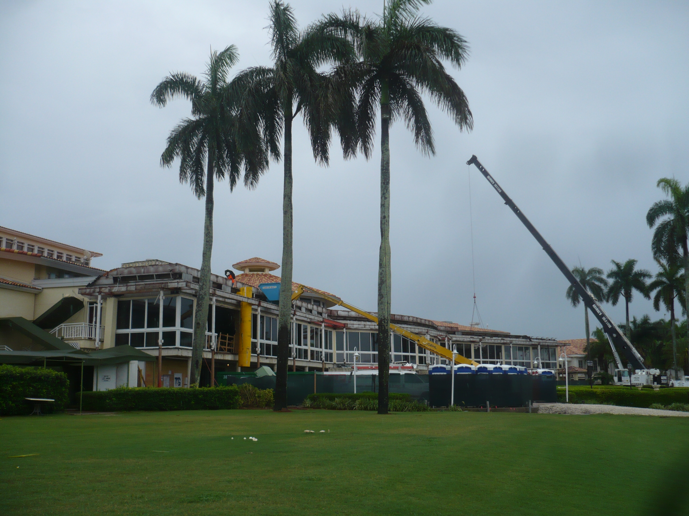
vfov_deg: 40.7
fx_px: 697
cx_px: 344
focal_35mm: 35
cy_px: 258
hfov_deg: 52.6
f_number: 2.8
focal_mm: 5.8
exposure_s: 1/800
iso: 100
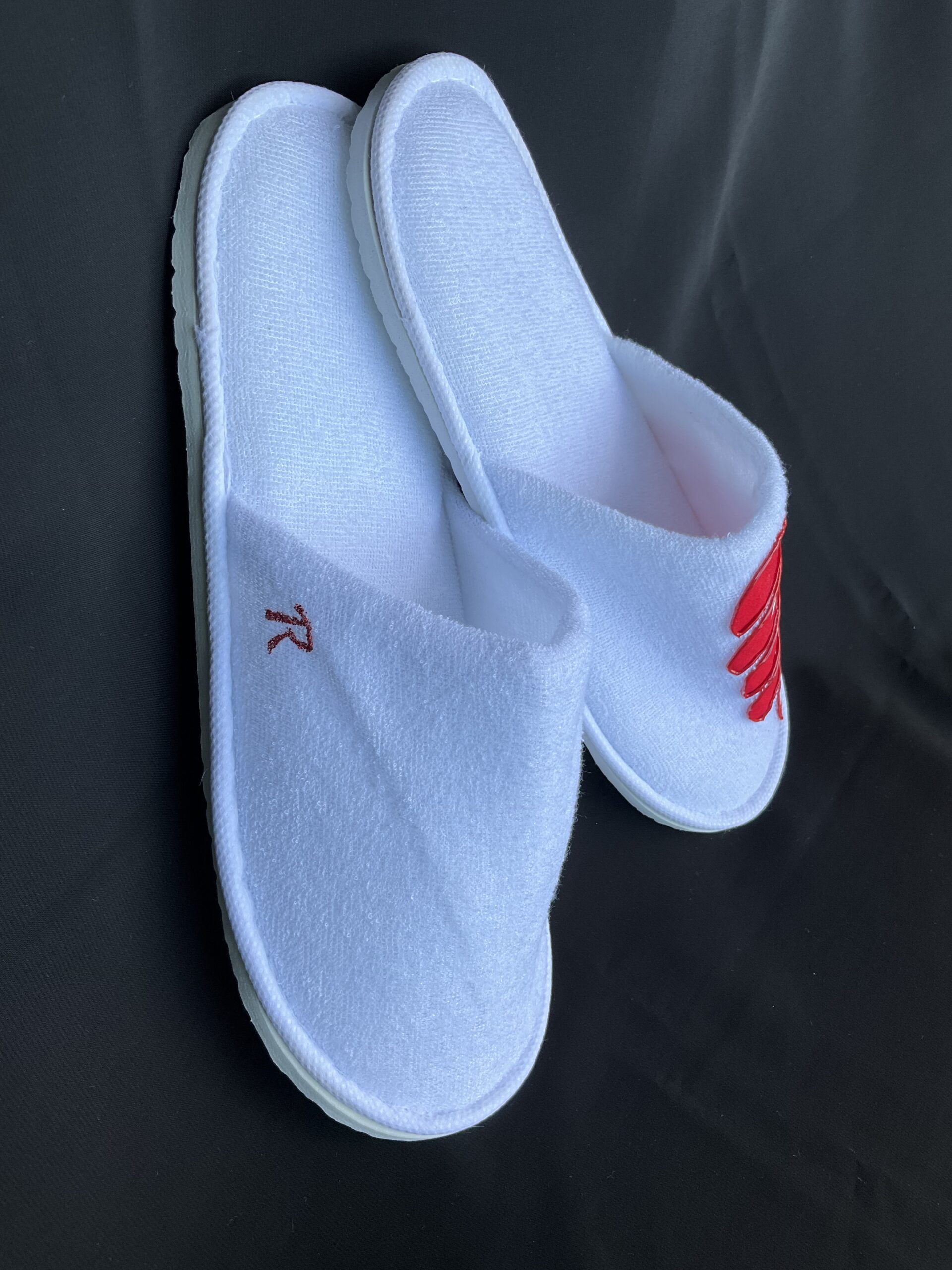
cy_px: 635
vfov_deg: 61.7
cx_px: 476
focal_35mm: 29
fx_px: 1063
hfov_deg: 48.2
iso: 20
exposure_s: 1/183
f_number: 1.8
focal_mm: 3
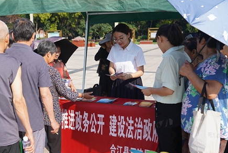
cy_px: 85
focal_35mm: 46
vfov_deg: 29.3
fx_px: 292
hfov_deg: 41.8
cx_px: 66
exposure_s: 1/400
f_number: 4.5
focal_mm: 31
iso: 100
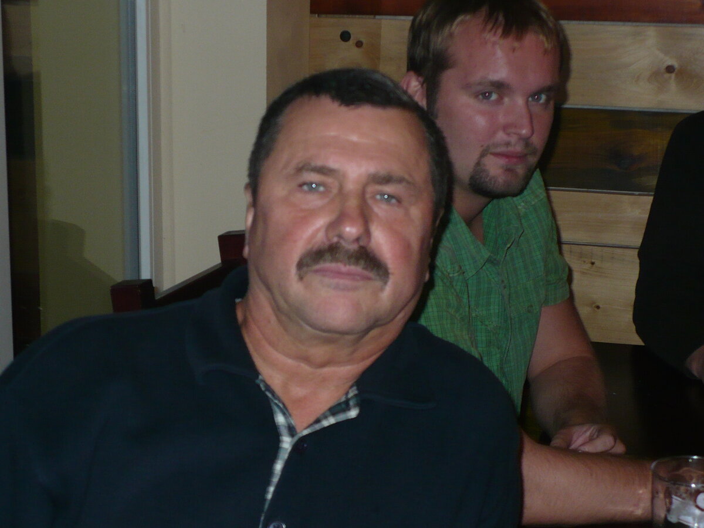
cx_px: 352
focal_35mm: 82
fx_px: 1668
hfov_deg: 23.8
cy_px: 264
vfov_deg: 18.0
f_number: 3.2
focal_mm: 11.4
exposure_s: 1/30
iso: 160
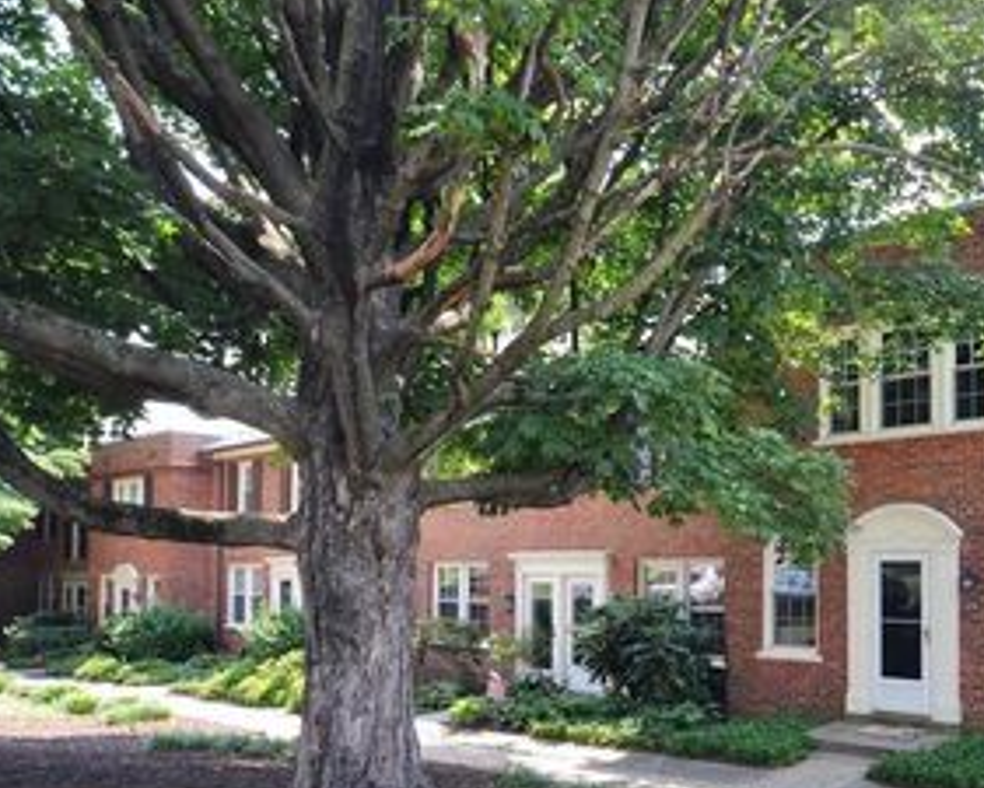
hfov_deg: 55.6
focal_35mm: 30
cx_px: 753
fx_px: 874
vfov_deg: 47.5
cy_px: 545
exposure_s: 1/100
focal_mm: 12
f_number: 5
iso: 100
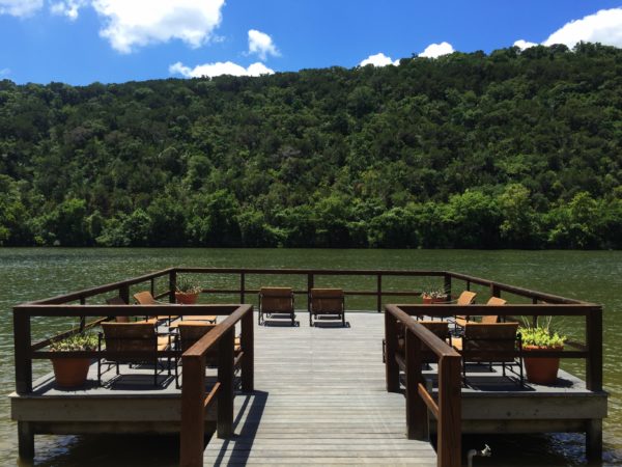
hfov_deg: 61.7
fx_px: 521
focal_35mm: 29
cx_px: 311
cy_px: 234
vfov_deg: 48.2
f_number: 2.2
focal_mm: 4.15
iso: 32
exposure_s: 1/1364
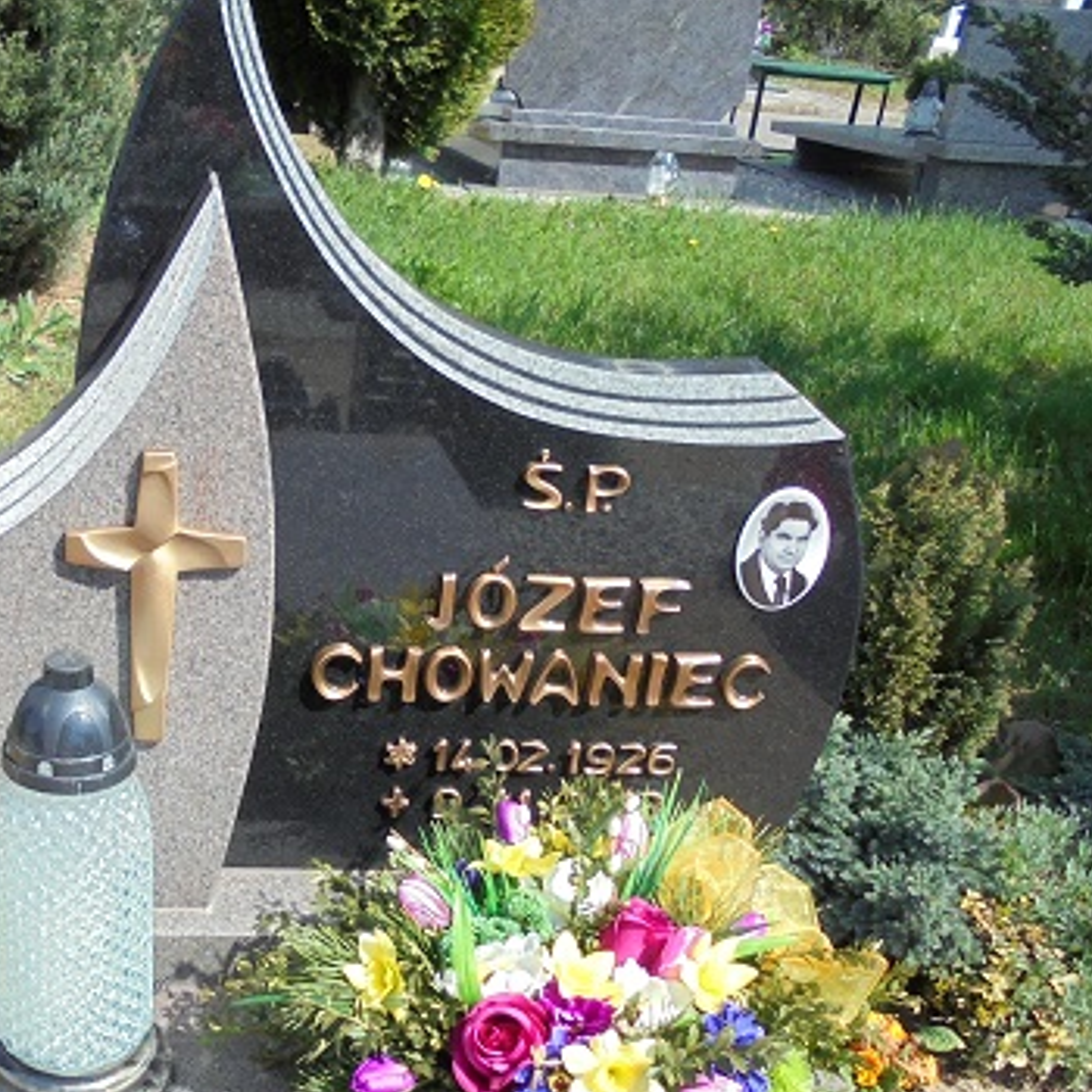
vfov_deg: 39.9
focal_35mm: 42
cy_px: 646
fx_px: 1499
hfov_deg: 38.5
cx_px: 212
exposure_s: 1/500
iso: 100
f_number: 3.5
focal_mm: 4.6
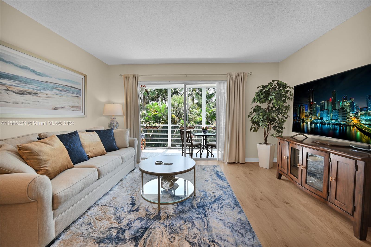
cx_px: 186
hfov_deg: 104.2
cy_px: 124
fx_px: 144
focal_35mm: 14
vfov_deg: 81.3
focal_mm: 14
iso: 160
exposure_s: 1/15
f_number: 4
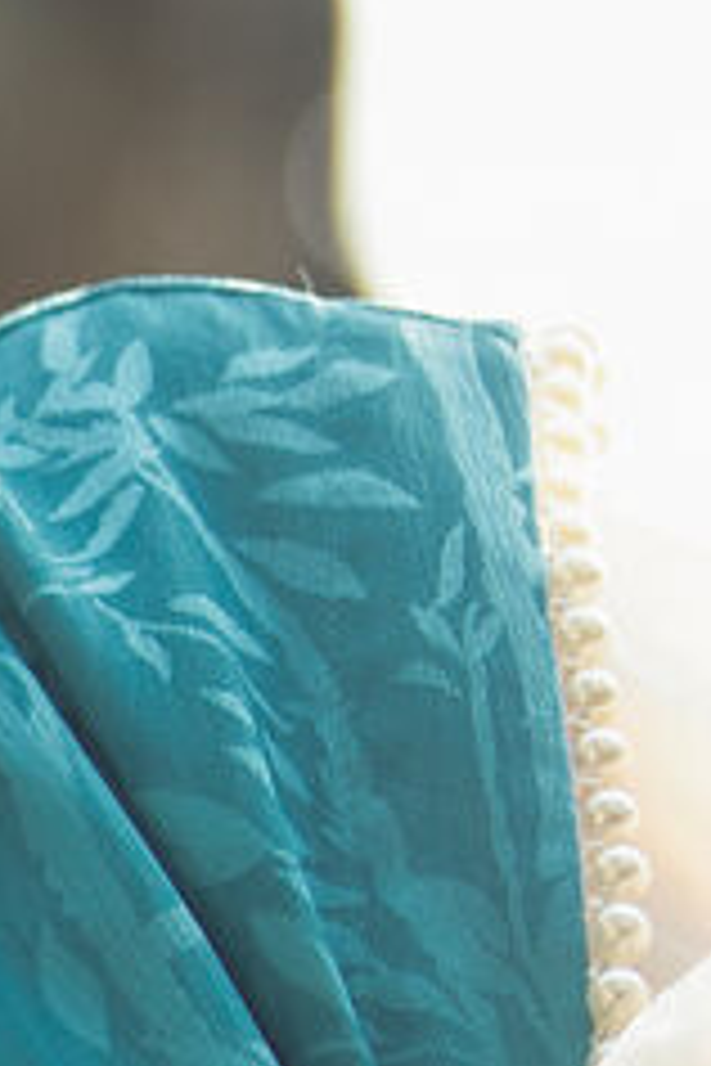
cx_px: -1629
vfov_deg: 2.6
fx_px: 23402
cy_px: 1228
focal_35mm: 790
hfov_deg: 1.7
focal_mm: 105
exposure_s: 1/500
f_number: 2.8
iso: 200
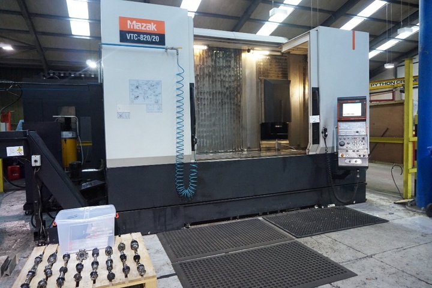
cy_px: 144
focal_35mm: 24
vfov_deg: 53.1
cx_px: 216
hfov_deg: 73.7
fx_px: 288
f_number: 3.5
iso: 3200
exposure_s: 1/80
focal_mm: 16
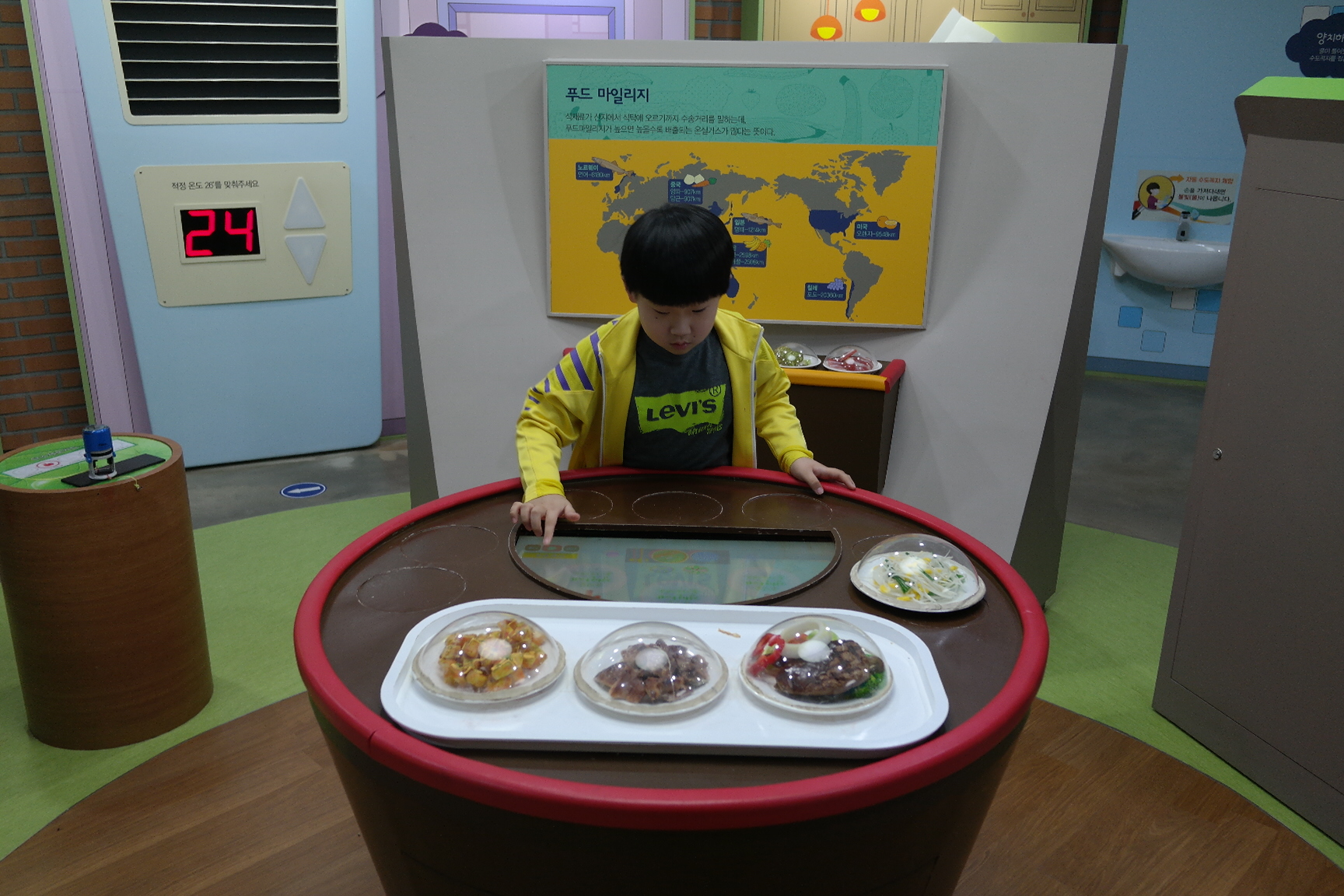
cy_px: 448
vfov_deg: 43.6
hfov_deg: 61.9
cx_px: 672
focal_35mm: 30
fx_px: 1120
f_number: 3.5
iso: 400
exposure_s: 1/40
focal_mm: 20
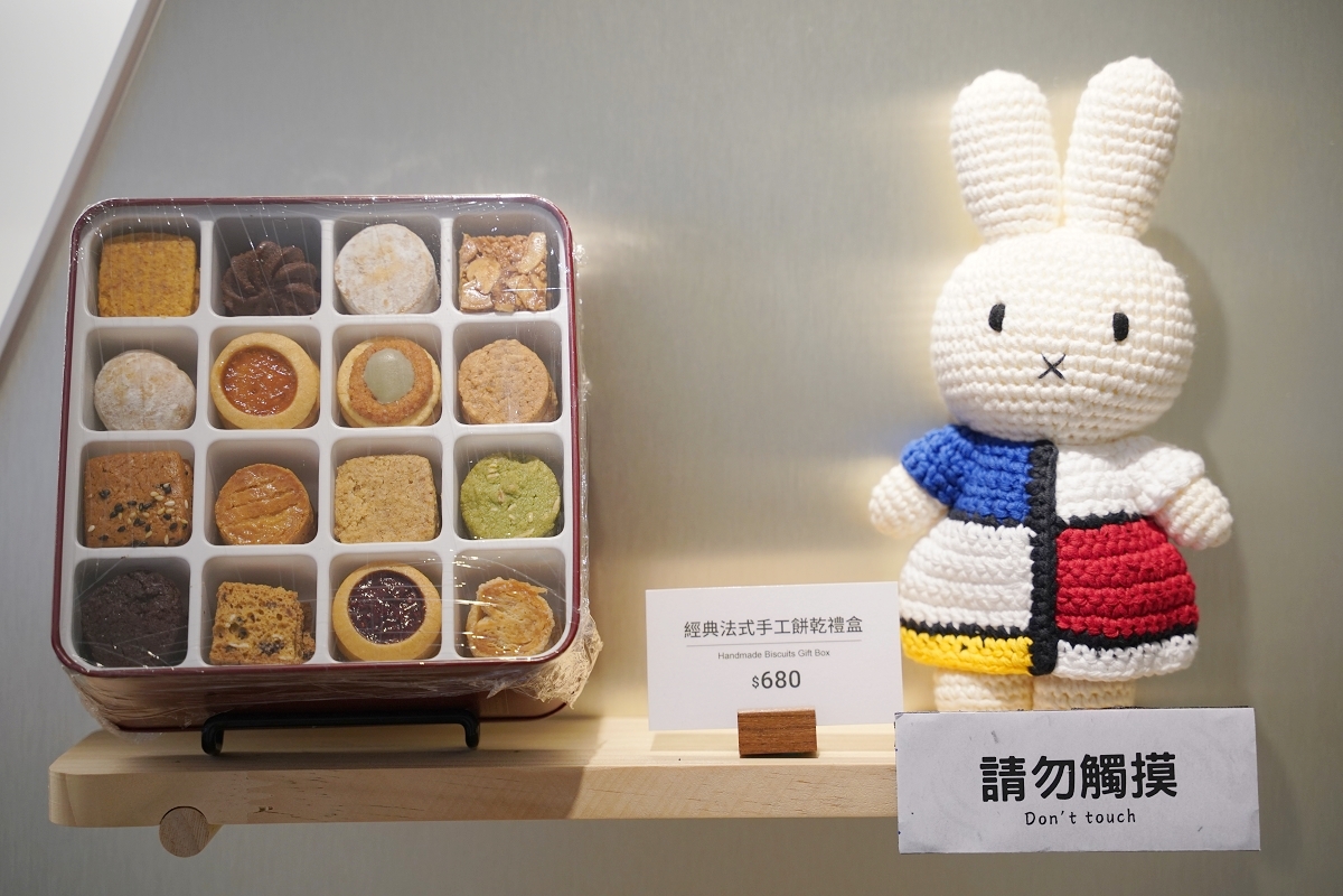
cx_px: 672
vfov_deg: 20.3
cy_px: 448
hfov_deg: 30.1
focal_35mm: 67
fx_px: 2499
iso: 800
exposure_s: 1/160
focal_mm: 67
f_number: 4
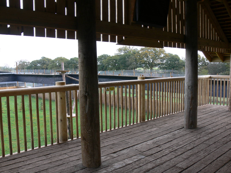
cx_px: 116
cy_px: 86
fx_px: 234
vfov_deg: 40.7
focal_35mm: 35
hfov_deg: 52.6
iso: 80
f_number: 4
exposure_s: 1/60
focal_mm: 7.4
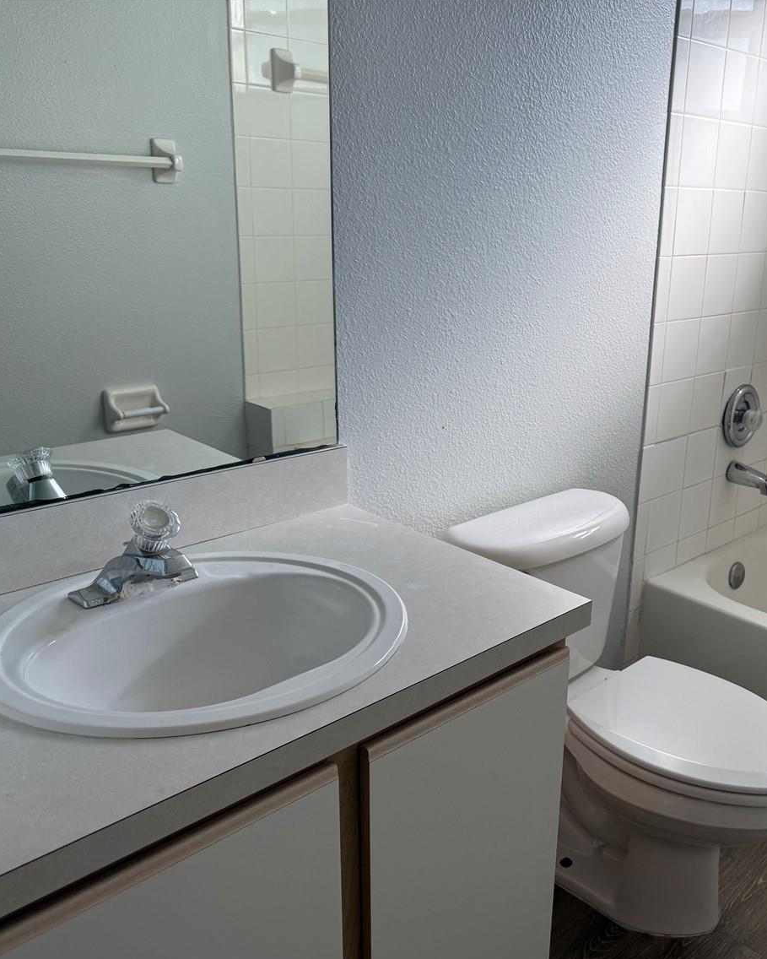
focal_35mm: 33
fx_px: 936
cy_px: 504
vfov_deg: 54.2
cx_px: 630
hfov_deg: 42.3
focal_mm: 6.76
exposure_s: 1/445
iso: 100
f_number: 1.78
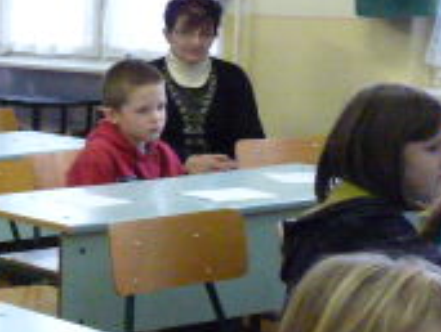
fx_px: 1430
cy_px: 134
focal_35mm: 112
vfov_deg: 13.3
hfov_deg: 15.1
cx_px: -358
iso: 800
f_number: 2.8
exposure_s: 1/40
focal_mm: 4.8
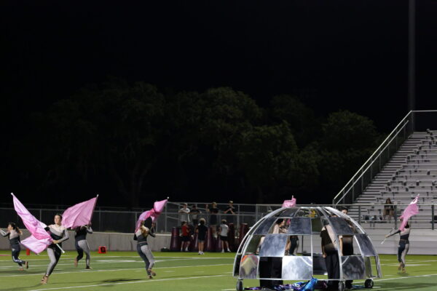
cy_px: 146
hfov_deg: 17.9
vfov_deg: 12.0
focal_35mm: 114
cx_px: 218
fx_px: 1384
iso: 12800
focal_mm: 114
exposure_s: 1/500
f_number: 5.3
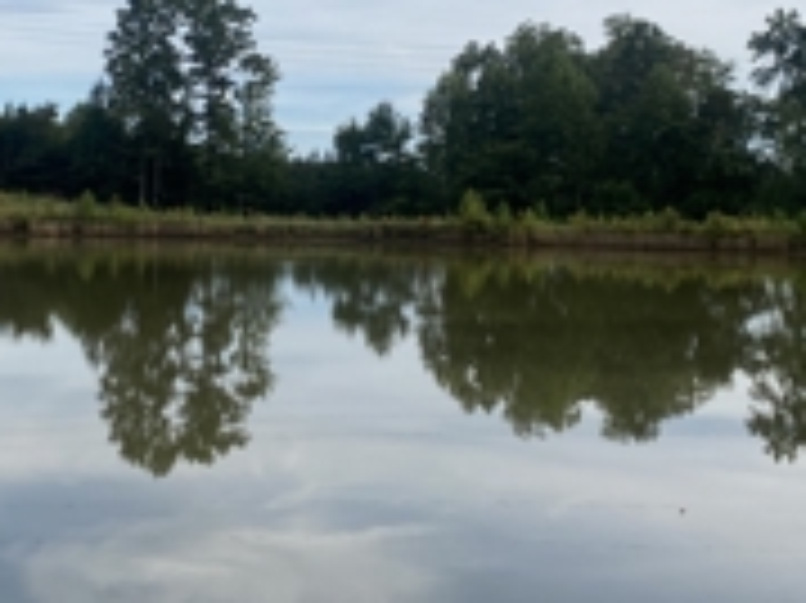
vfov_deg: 25.0
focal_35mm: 58
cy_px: 162
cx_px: 302
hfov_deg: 33.1
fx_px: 1350
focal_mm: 4.25
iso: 32
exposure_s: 1/2513
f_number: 1.8
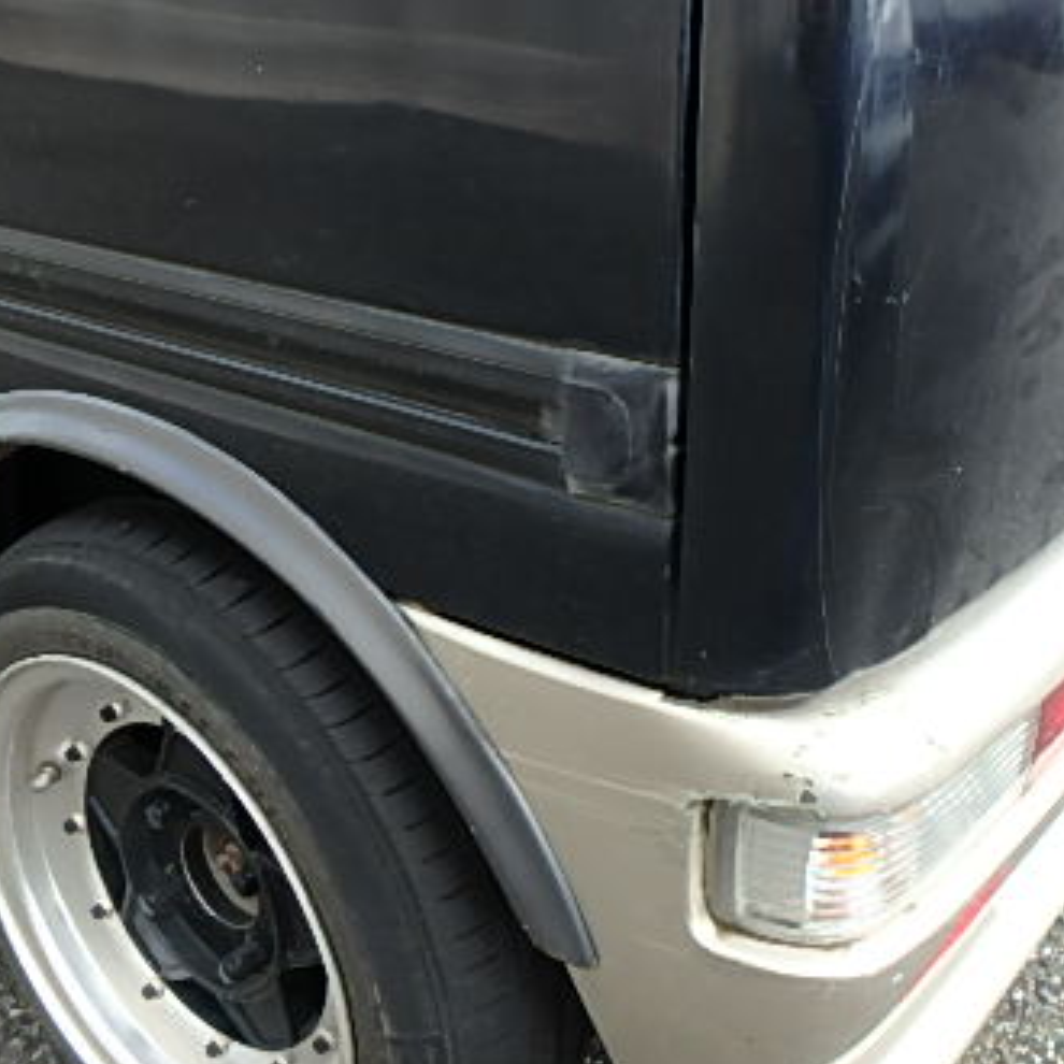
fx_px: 1252
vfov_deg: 45.8
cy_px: 435
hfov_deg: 44.7
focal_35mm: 36
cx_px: 783
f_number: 3.5
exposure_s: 1/320
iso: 125
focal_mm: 3.7
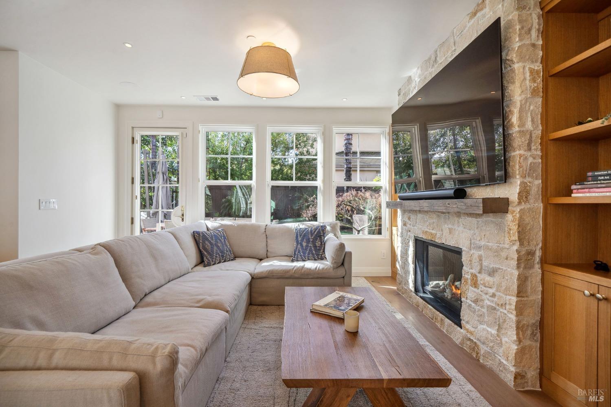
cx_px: 306
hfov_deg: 100.4
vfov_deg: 77.3
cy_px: 204
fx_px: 254
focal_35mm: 15
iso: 200
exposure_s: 1/20
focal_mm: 15
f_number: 8
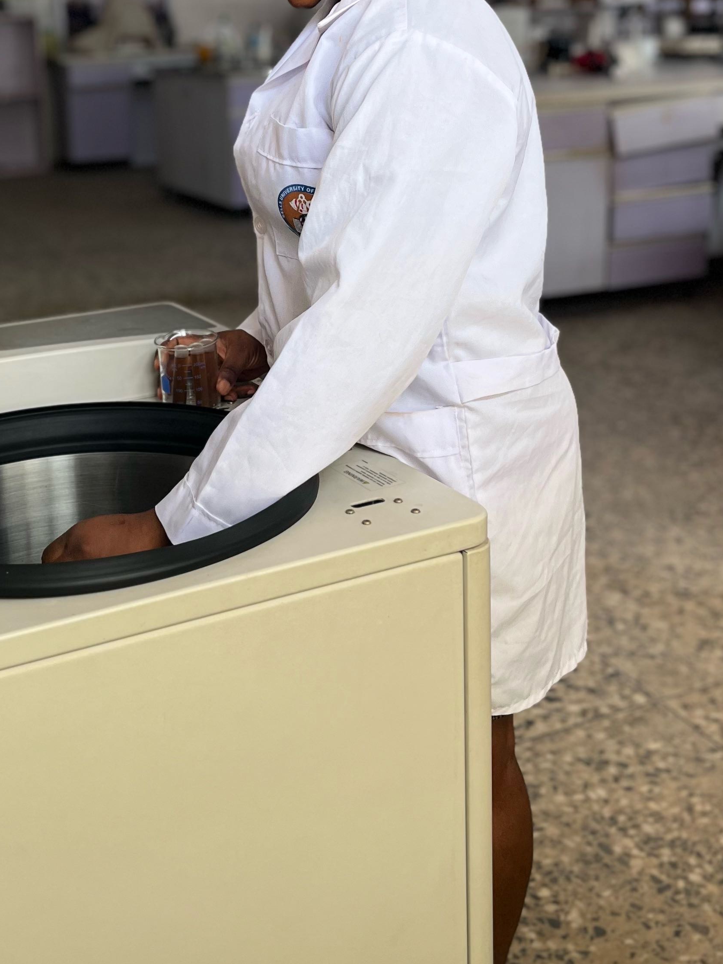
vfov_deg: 39.6
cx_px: 264
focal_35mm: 47
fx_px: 1309
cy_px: 268
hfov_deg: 30.7
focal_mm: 5.1
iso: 80
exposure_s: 1/100
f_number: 1.6
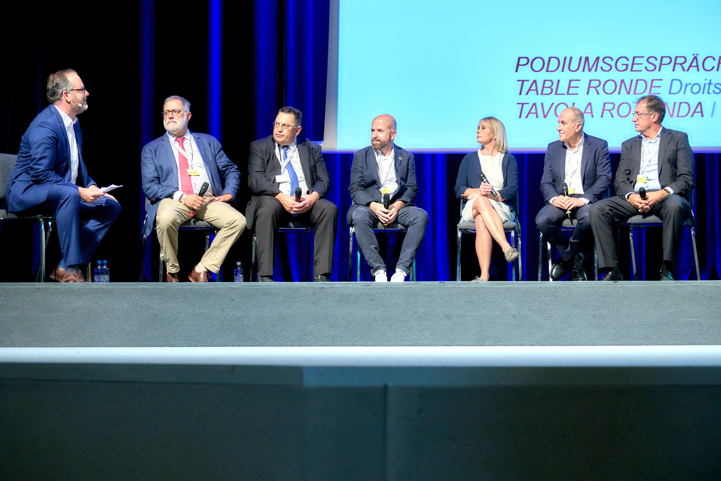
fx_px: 1402
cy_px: 240
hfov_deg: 28.8
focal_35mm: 70
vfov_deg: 19.5
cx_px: 360
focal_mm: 70
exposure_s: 1/160
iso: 3200
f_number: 4
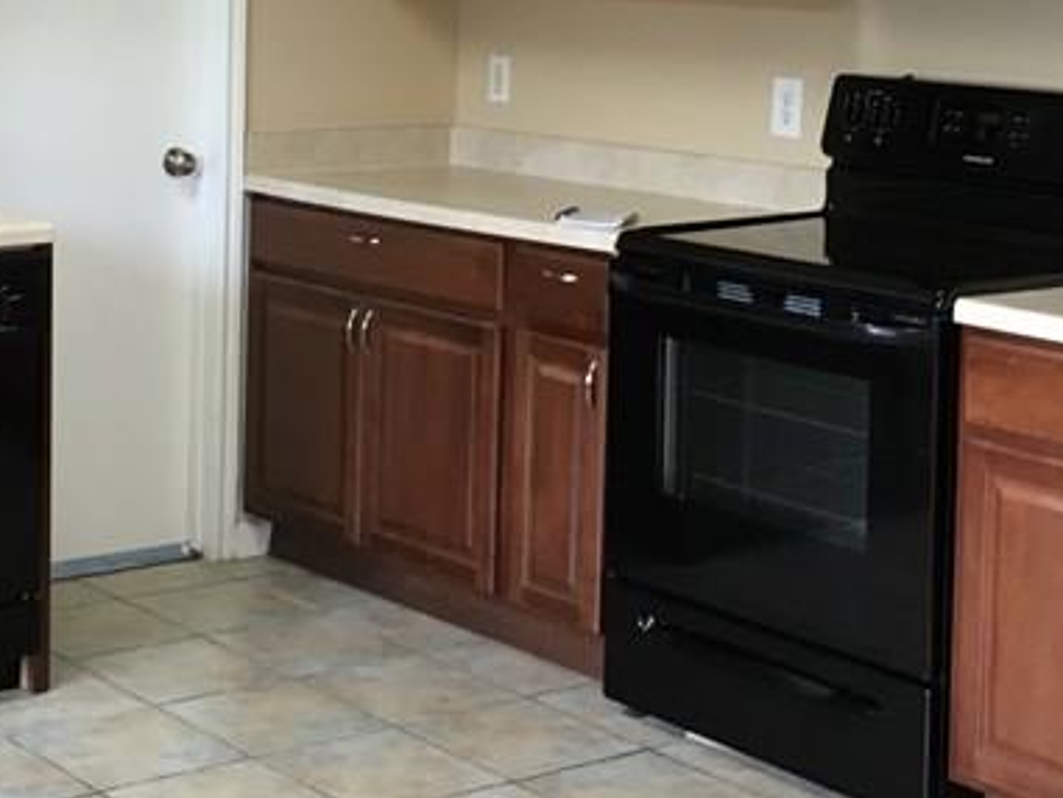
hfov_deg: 24.6
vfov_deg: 18.5
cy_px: 42
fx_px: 2396
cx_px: 204
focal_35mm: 78
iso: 80
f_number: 2.2
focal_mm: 4.15
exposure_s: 1/30
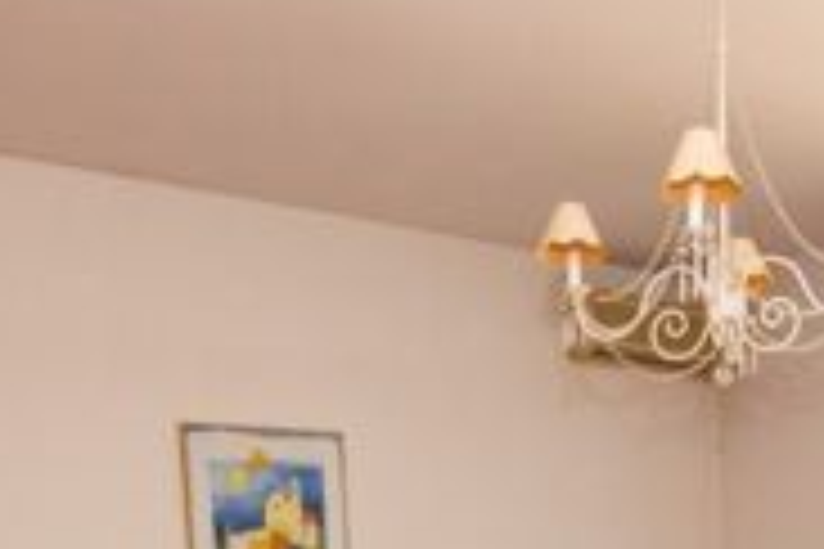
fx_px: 1236
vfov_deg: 20.7
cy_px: 864
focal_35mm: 54
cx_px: 552
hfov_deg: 36.5
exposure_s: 1/50
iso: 800
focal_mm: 14
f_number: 9
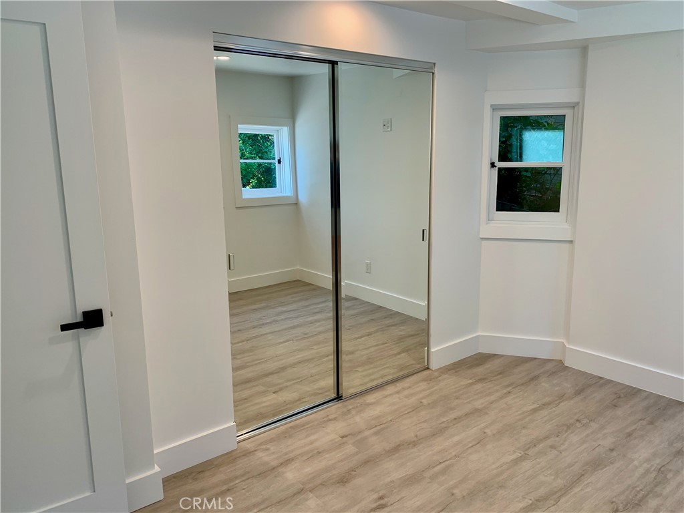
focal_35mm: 26
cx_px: 342
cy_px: 256
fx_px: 514
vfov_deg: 53.1
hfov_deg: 67.3
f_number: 1.8
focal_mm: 4.25
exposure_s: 1/120
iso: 64
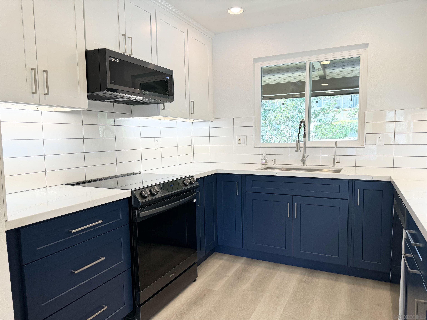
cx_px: 214
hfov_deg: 71.6
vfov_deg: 56.8
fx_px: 296
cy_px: 160
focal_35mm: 24
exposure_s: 1/126
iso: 80
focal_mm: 6.76
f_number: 1.78
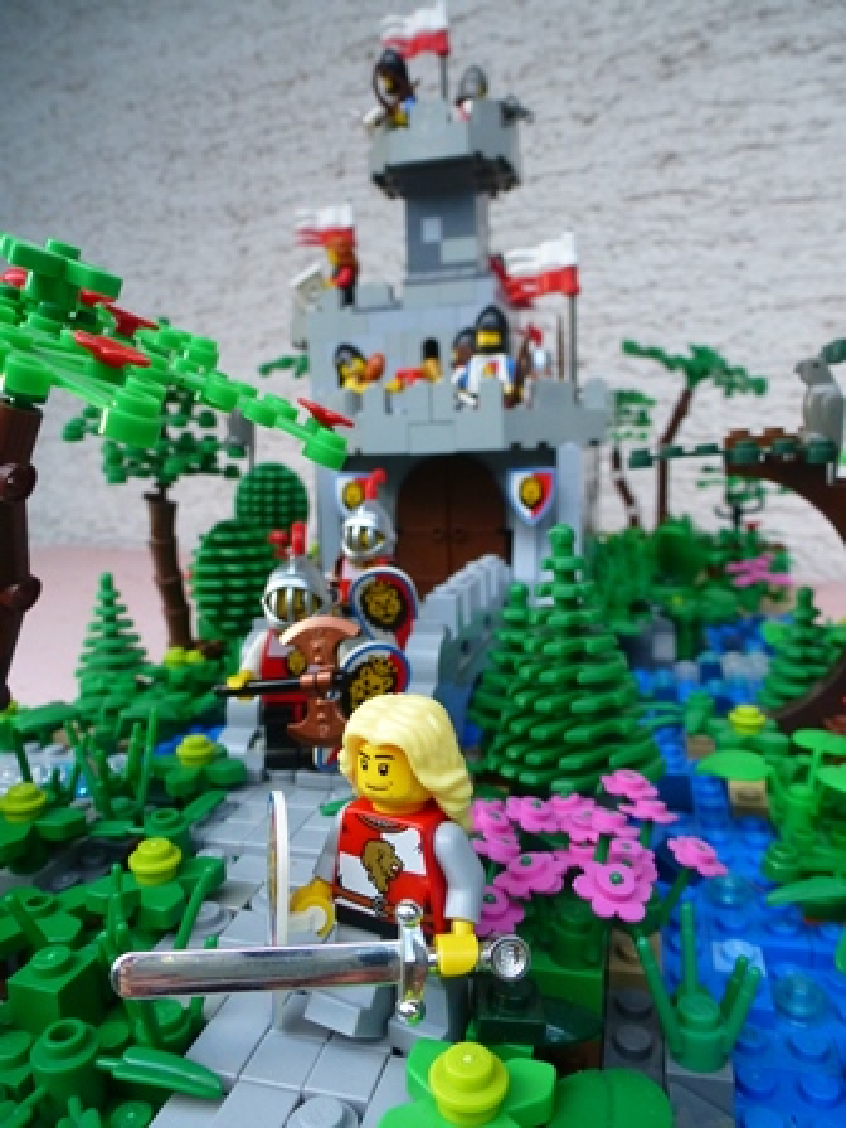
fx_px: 782
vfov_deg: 71.6
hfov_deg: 56.8
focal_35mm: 24
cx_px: 423
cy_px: 564
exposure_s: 1/50
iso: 400
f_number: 3.3
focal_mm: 4.3
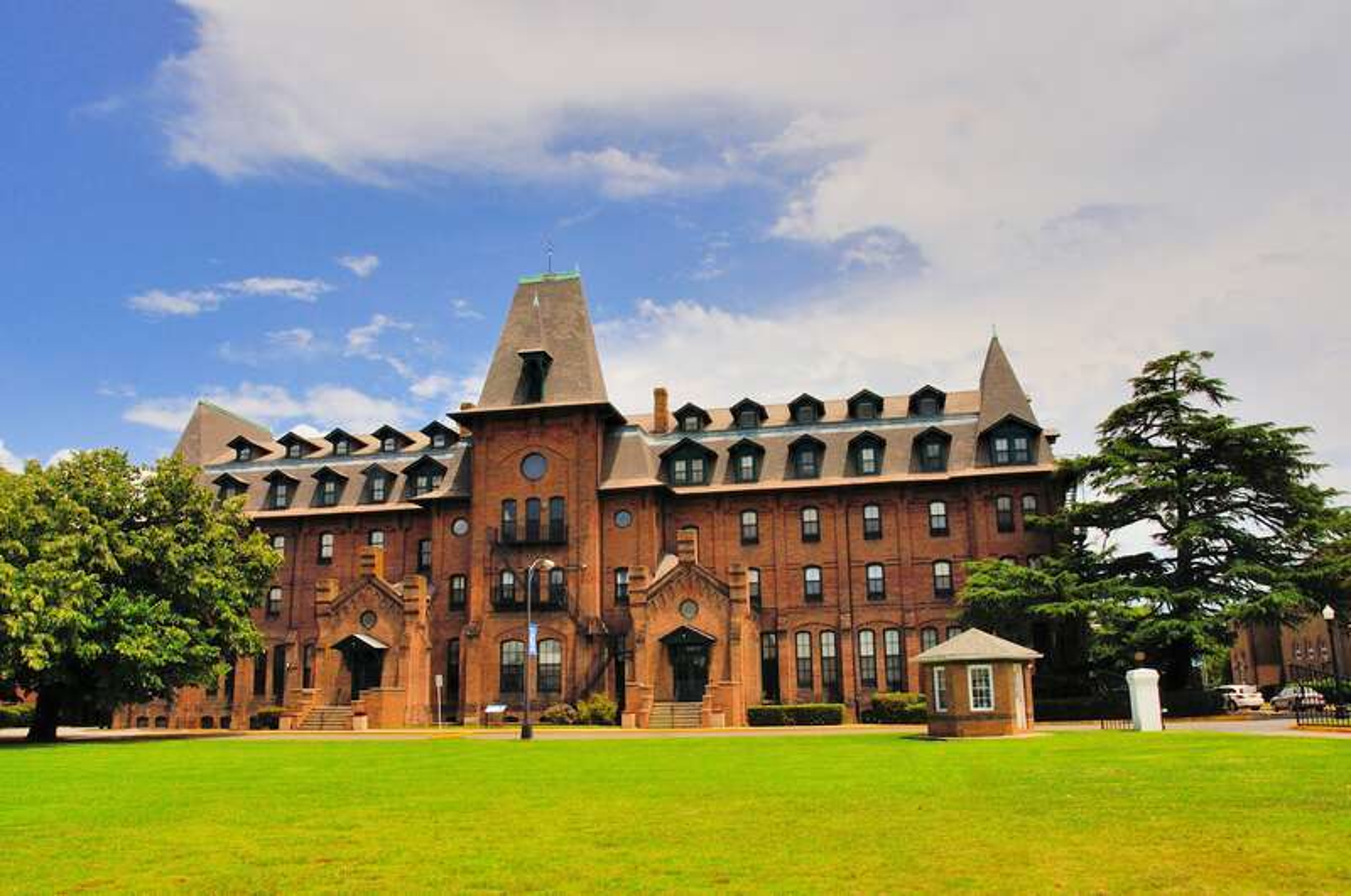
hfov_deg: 67.5
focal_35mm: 27
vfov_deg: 47.8
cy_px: 448
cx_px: 676
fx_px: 1012
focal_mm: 18
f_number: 20
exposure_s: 1/100
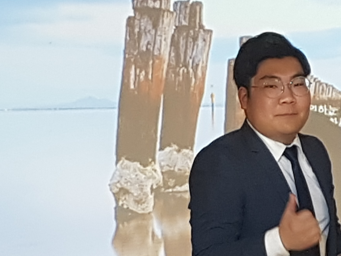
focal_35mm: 120
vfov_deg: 12.3
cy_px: 204
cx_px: 353
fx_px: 1182
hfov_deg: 16.0
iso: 100
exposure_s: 1/60
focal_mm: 4.2
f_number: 1.7
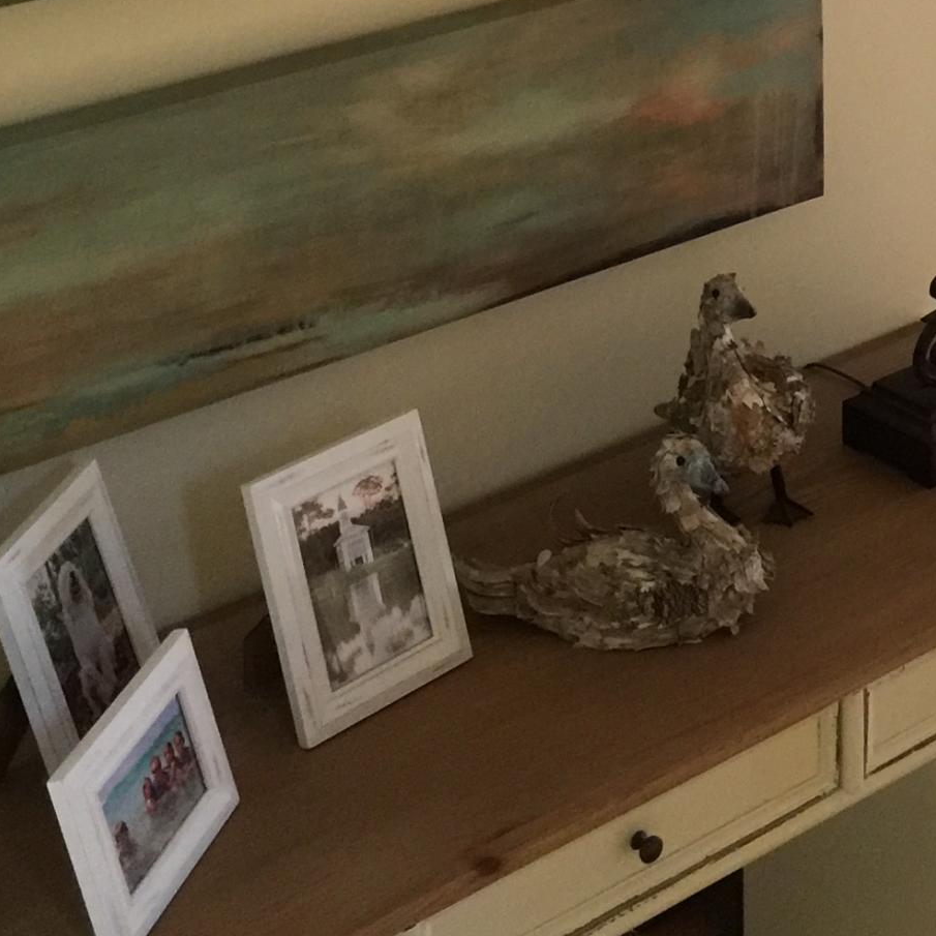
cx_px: 902
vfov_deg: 19.5
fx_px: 2600
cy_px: -118
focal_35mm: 85
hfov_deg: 19.9
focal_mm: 4.15
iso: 125
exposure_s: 1/15
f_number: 2.2
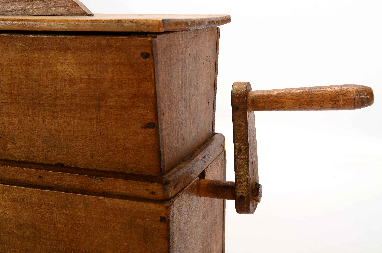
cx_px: 191
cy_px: 126
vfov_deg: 25.0
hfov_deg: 36.9
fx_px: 572
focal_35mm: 54
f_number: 18
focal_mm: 36
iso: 100
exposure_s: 1/160
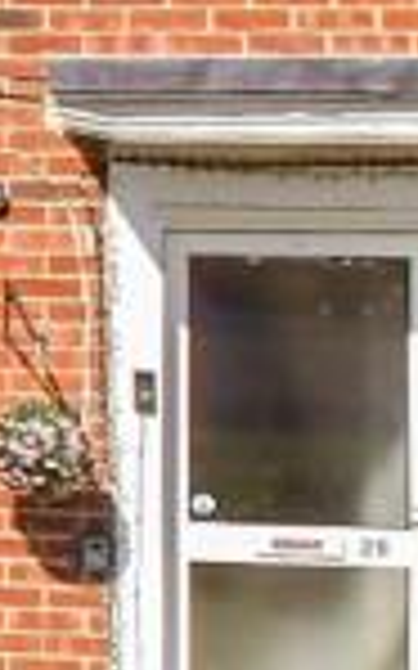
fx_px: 1916
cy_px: -236
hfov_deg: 6.5
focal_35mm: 105
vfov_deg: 18.3
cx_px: -1627
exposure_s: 1/2000
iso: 400
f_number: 8
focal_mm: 10
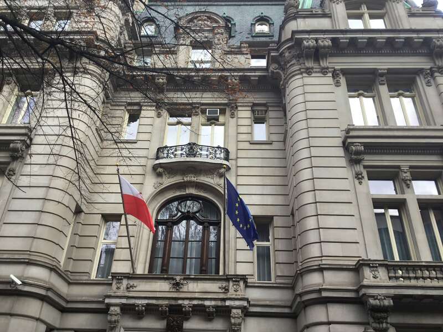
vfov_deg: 45.4
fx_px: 397
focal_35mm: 31
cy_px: 166
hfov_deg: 58.4
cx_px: 222
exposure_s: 1/220
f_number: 2.4
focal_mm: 3.3
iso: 25
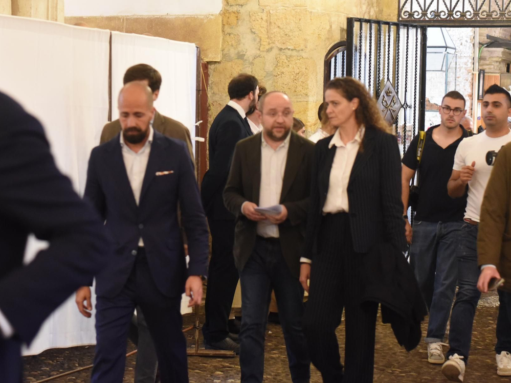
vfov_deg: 19.1
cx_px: 252
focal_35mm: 77
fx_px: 1137
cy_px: 122
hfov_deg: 25.3
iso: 4500
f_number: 2.5
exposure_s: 1/80
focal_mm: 50
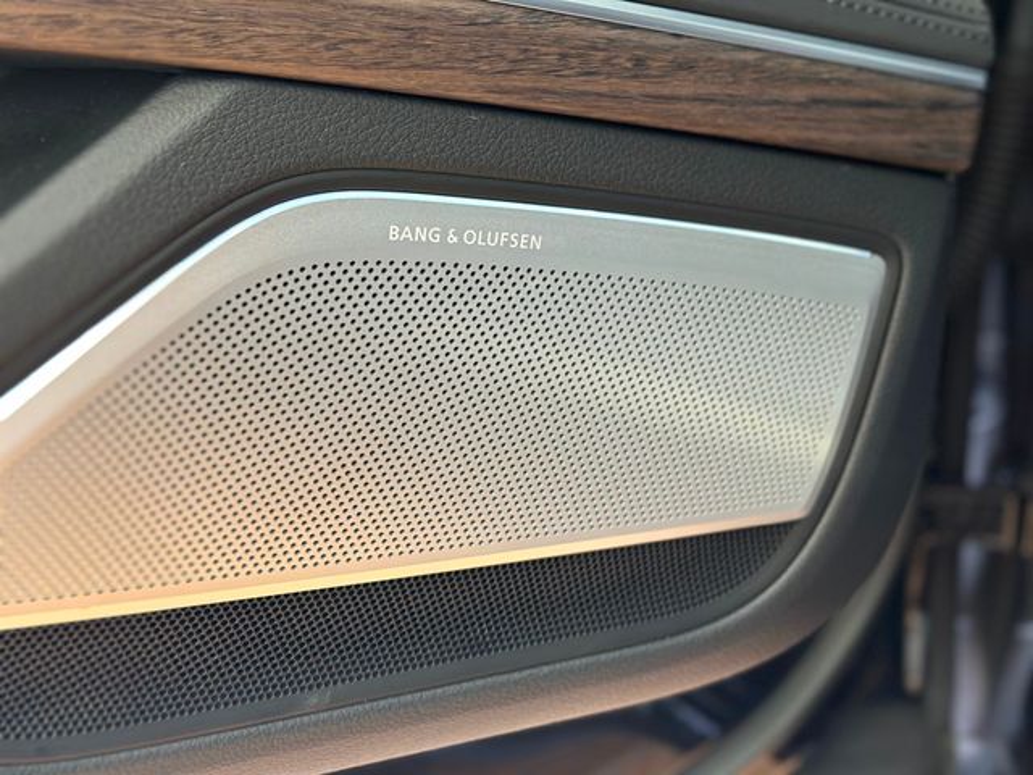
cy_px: 388
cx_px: 516
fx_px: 1432
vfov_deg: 30.3
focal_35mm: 48
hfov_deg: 39.7
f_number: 1.78
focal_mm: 6.86
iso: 320
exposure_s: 1/40
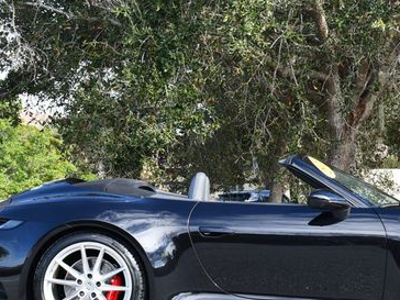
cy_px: 149
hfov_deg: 18.6
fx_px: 1213
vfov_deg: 14.1
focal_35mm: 105
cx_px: 293
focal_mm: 31
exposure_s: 1/250
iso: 220
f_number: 5.6
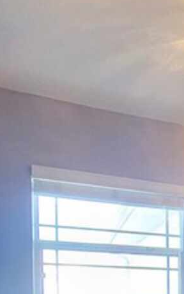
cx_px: 366
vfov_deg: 34.3
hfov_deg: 17.8
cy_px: 323
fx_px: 409
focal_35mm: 51
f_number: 2.2
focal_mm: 2.2
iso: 250
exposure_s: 1/60.2
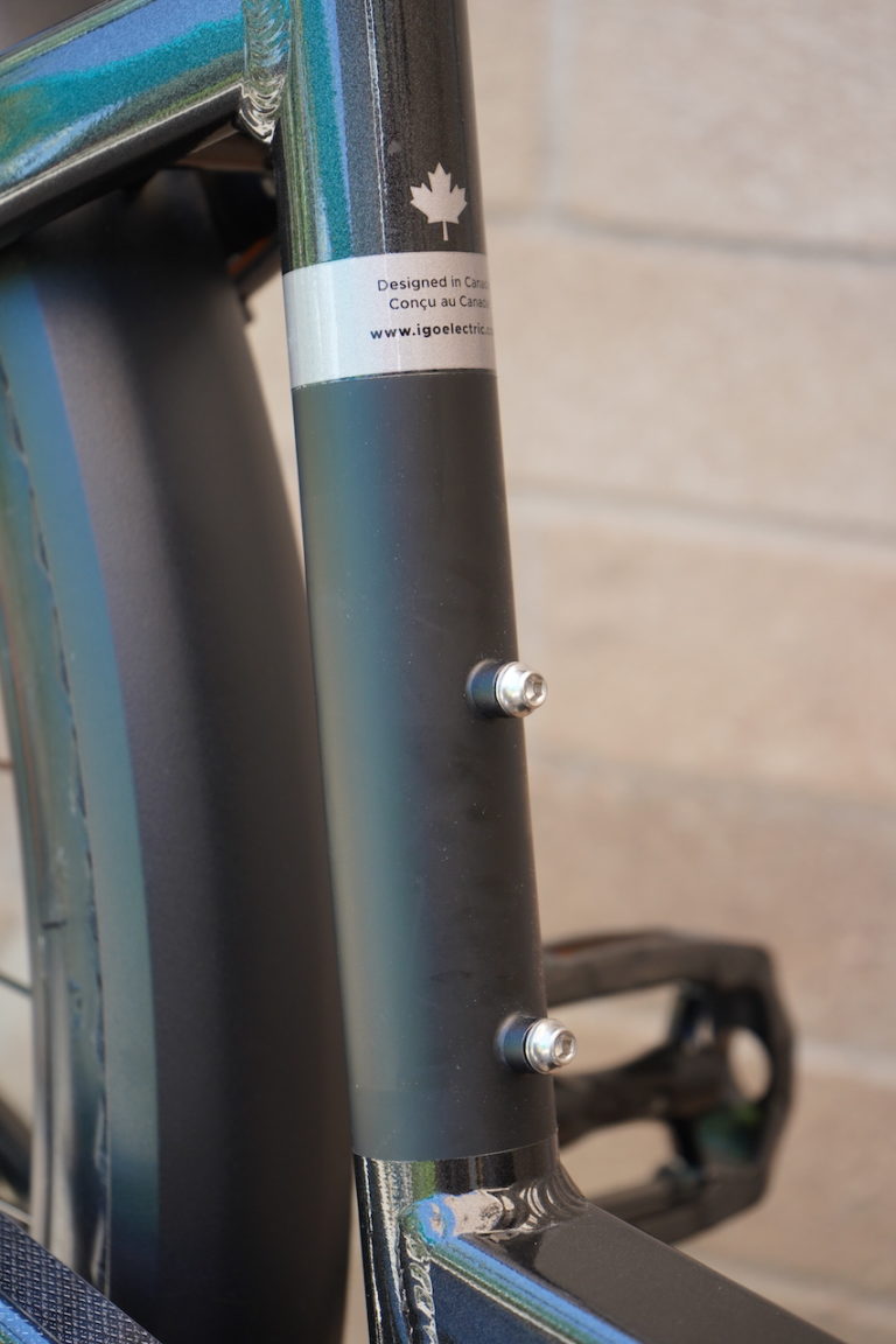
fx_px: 2613
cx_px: 448
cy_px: 672
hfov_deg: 19.5
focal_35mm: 70
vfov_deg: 28.8
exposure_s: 1/160
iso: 640
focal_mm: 70
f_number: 5.6
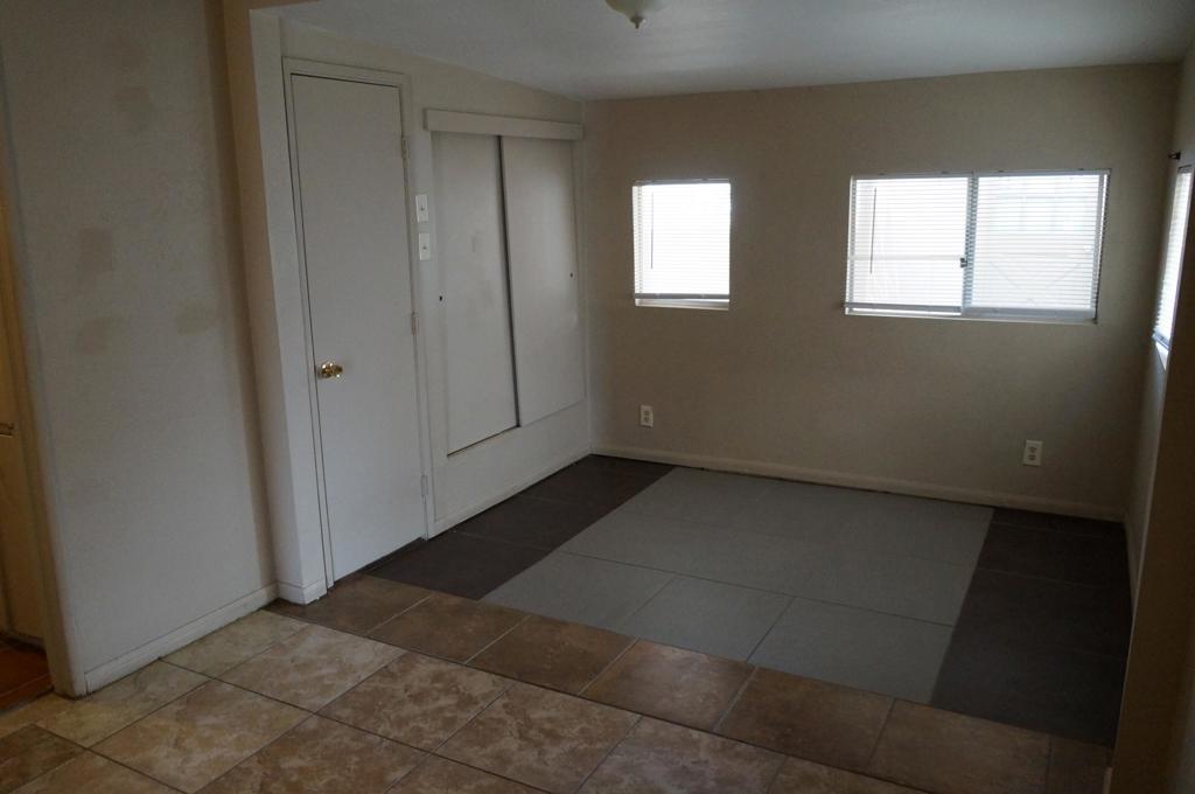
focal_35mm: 27
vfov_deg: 47.8
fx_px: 895
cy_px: 397
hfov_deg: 67.4
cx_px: 598
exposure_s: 1/160
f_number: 4
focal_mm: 18
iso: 2500
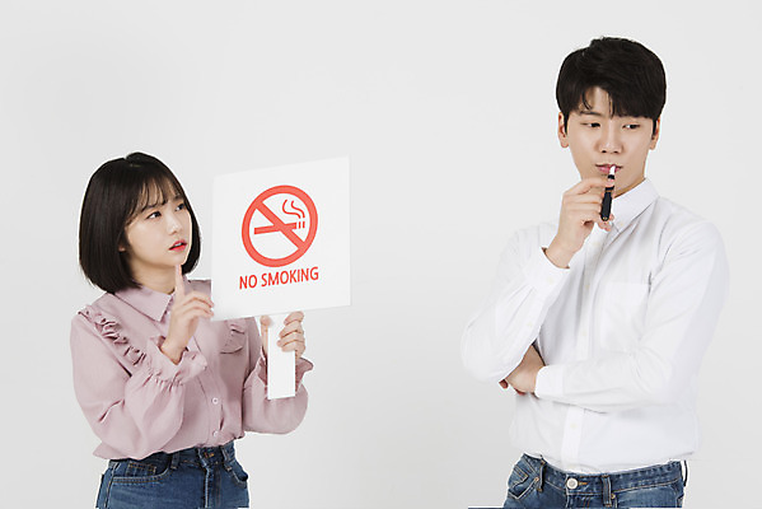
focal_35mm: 112
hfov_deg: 18.3
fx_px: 2372
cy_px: 254
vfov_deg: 12.2
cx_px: 381
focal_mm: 112
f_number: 13
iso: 100
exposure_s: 1/125
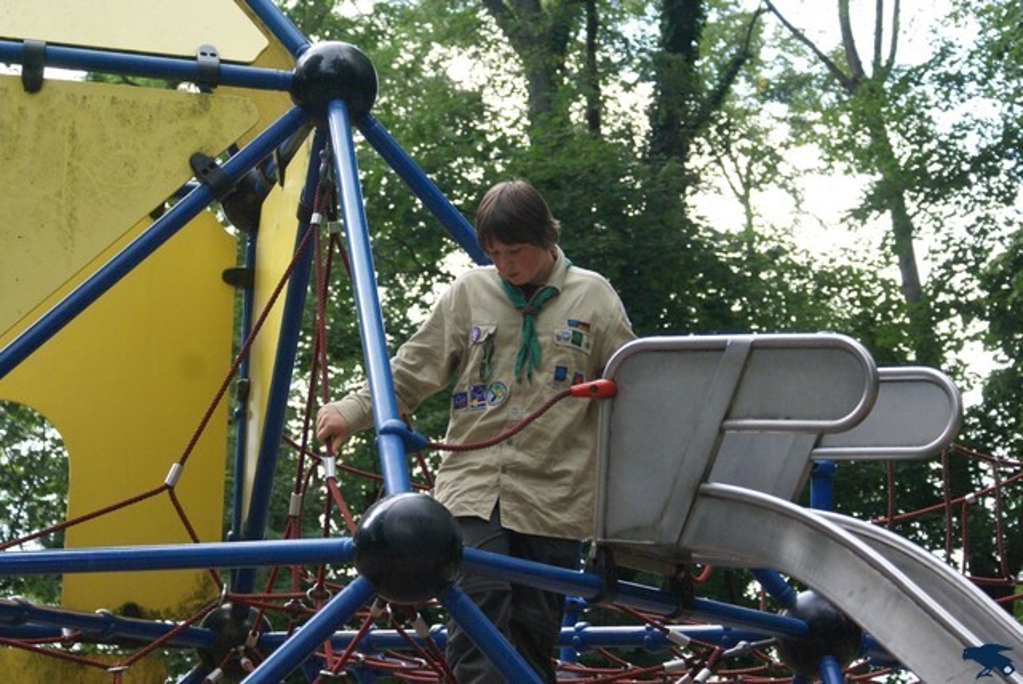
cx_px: 512
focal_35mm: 105
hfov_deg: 19.4
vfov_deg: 13.1
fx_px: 2986
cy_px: 342
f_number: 5.6
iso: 800
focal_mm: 70
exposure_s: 1/200
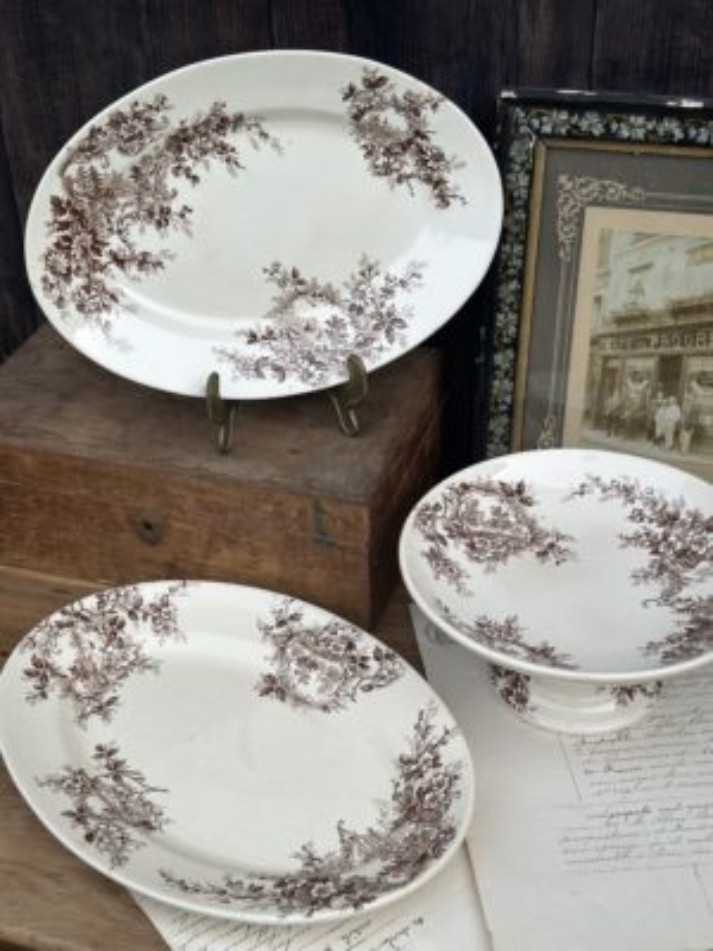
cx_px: 356
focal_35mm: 48
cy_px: 476
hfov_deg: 30.3
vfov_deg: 39.7
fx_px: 1318
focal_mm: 6.86
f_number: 1.78
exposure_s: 1/704
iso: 80
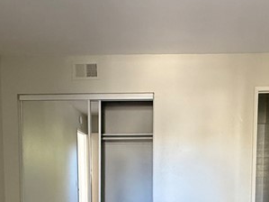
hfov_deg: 39.6
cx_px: 155
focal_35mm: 48
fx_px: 373
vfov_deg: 28.1
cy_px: 209
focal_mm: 2.22
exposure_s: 1/93
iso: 400
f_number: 2.2
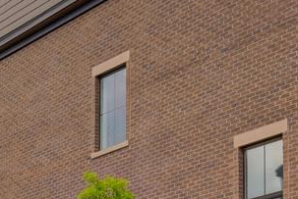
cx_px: 83
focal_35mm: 108
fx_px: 895
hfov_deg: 18.8
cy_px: 404
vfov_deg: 11.4
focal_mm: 16
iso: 100
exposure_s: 1/80
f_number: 7.1
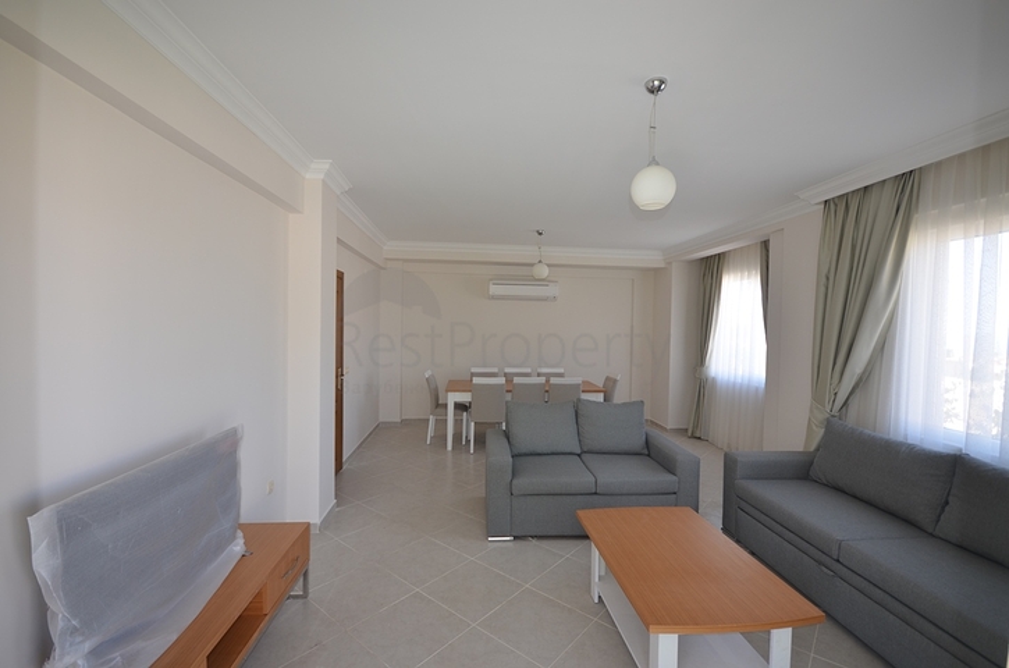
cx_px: 504
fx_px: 419
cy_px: 334
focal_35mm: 15
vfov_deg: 77.1
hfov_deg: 100.5
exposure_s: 1/60
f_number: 5
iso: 200
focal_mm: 10
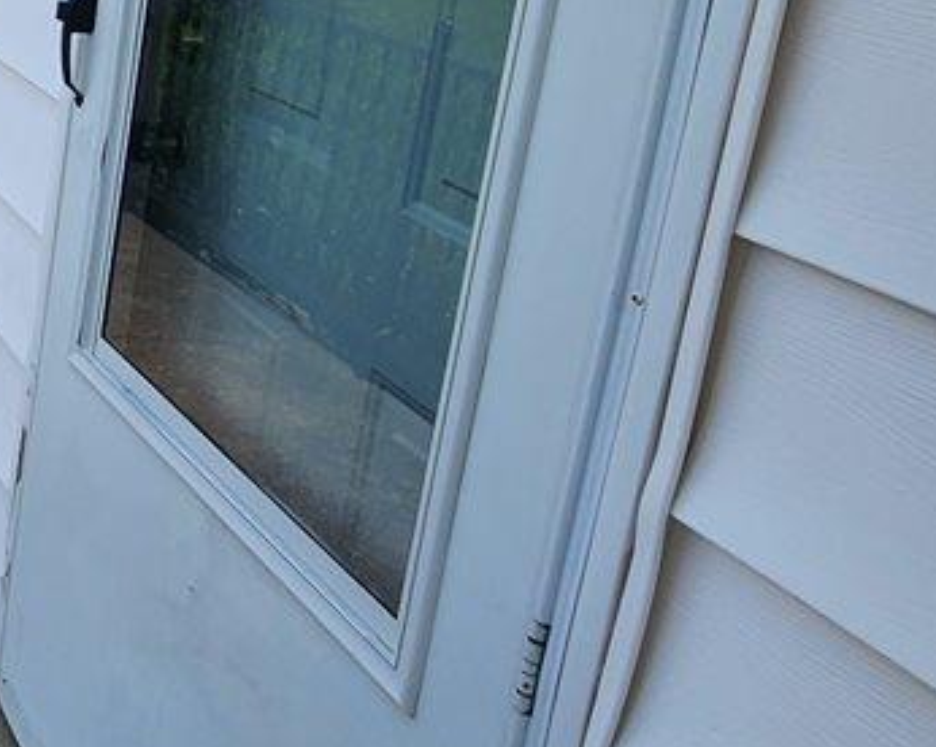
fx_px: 1301
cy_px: 35
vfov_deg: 30.2
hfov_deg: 26.5
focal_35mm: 47
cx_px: -517
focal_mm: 2.2
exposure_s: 1/1814
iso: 50
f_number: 2.2
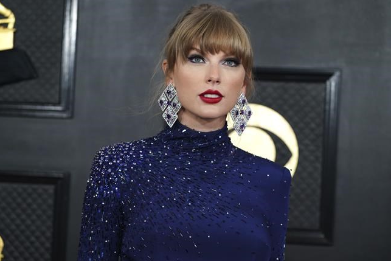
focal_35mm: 101
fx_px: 1097
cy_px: 130
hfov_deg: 20.2
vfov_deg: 13.6
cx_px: 196
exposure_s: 1/320
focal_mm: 100
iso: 2500
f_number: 5
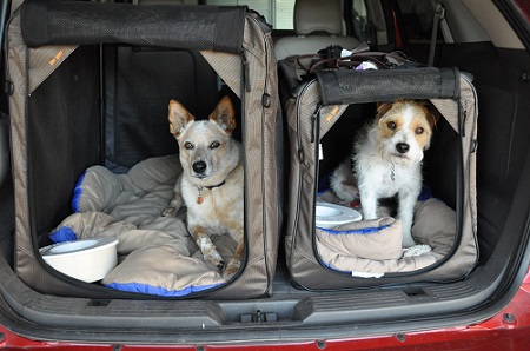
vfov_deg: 34.1
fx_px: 573
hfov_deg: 49.6
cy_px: 176
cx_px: 265
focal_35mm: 39
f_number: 4.2
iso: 1600
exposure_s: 1/250
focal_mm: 26
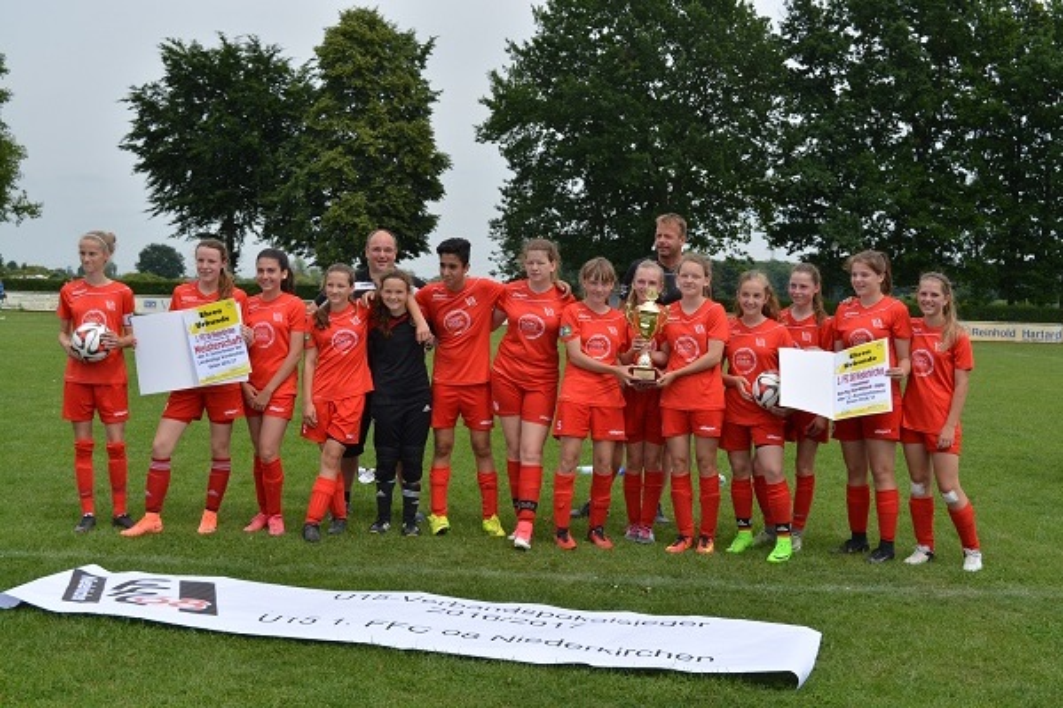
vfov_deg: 28.1
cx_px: 532
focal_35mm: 48
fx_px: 1417
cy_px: 354
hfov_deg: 41.1
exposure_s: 1/2000
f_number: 7.1
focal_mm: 32
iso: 400
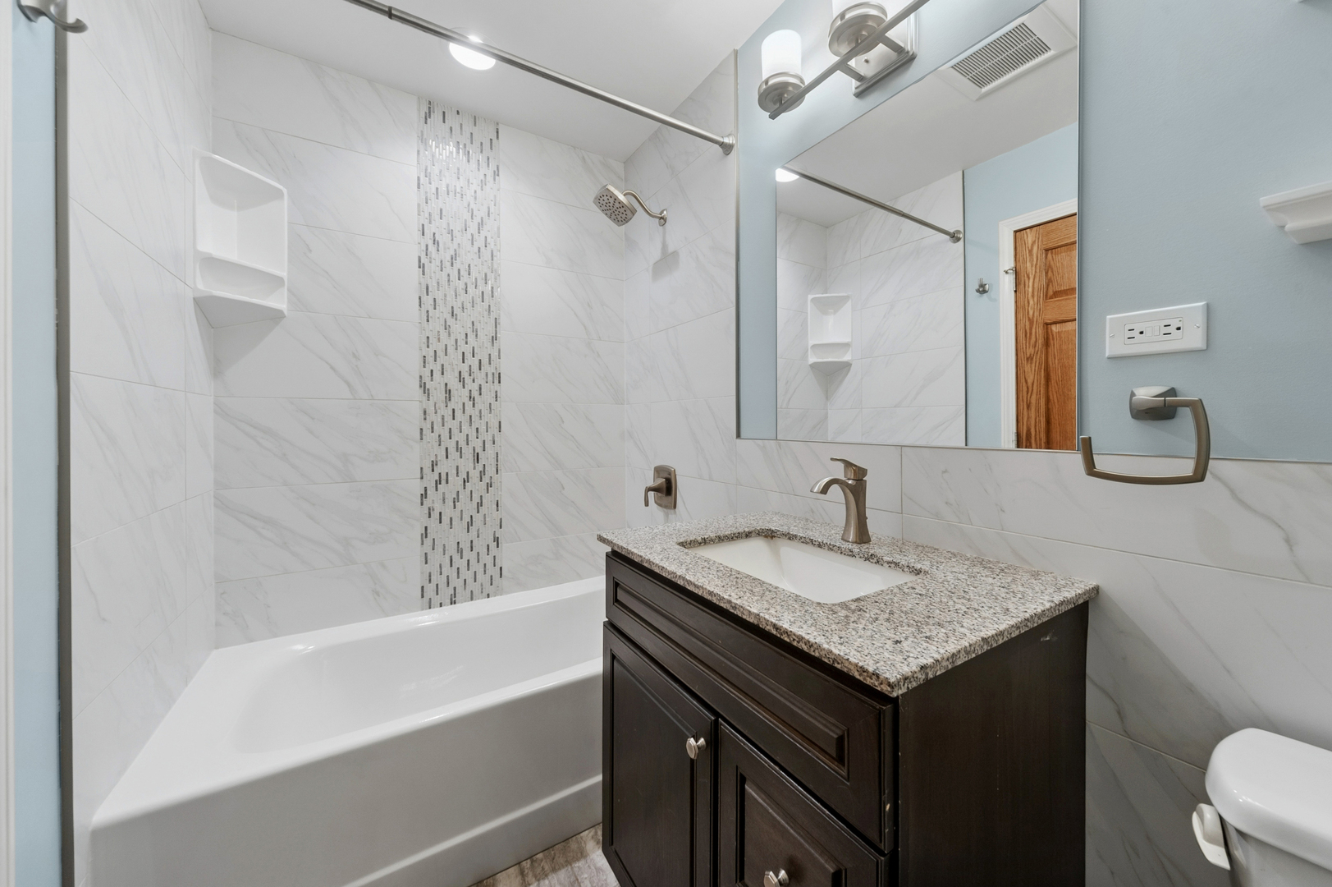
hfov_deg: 112.7
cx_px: 666
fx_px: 444
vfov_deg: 89.9
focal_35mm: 12
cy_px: 444
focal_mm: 12
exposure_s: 1/13
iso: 400
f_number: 8
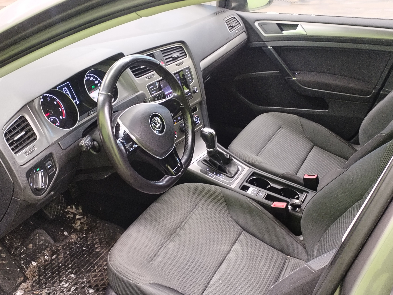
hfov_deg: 46.8
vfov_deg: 36.0
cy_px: 148
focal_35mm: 40
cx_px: 196
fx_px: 454
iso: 811
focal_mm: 4.75
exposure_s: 1/25
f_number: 1.8
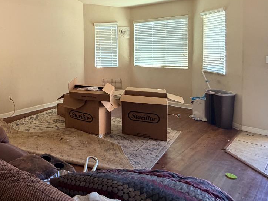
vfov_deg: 46.8
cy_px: 56
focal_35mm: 29
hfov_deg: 53.7
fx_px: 225
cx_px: 26
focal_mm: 2.22
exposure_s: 1/66
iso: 320
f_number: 2.2
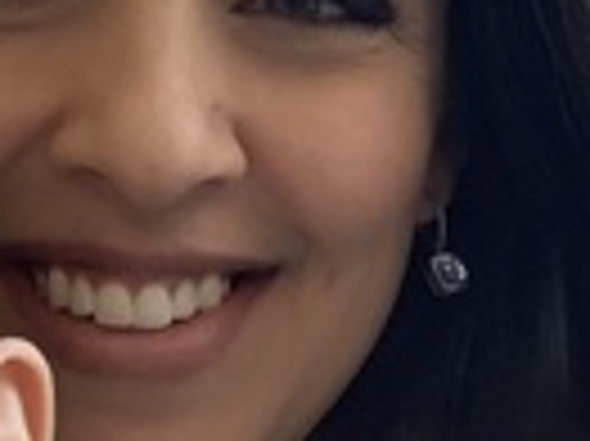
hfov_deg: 16.2
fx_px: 2077
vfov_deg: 12.0
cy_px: 425
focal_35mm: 122
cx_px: 266
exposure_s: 1/60
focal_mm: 2.87
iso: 160
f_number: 2.2
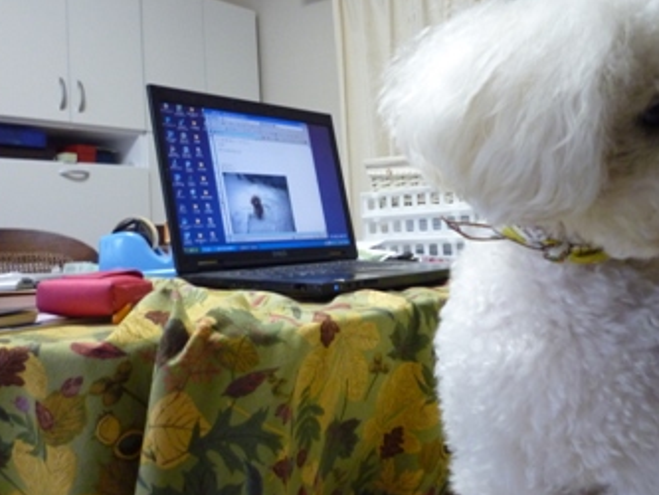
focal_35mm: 36
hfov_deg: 50.8
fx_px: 686
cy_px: 220
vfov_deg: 39.6
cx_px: 414
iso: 250
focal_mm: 4.4
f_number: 2.8
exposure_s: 1/30
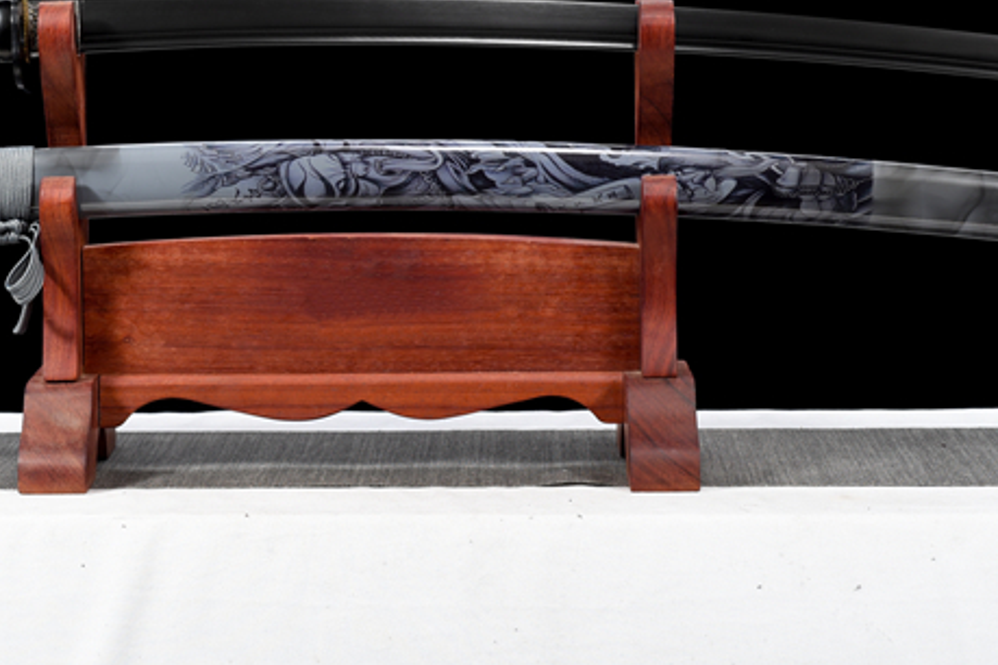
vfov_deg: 11.8
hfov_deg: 17.8
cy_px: 60
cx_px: 424
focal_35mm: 115
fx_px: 3188
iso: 100
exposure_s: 1/160
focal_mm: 60
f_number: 9
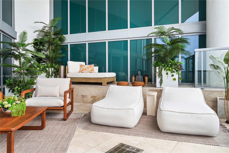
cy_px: 76
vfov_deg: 53.1
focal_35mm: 24
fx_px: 153
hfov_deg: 73.8
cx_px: 114
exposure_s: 1/320
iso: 320
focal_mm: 24
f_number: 8
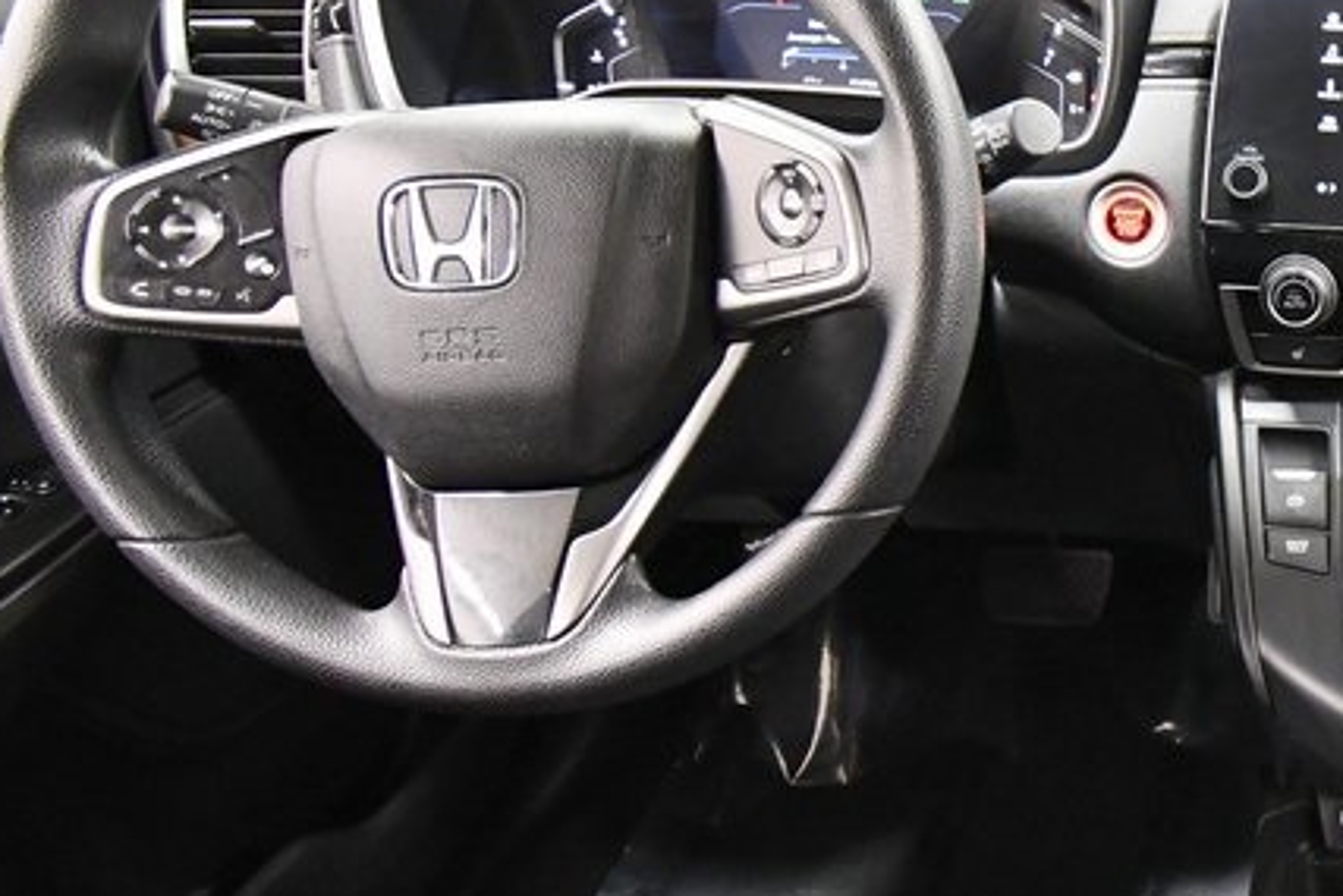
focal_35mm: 36
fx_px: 1343
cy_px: 479
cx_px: 1466
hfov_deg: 42.3
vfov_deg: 36.9
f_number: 4.5
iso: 4000
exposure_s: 1/60
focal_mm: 10
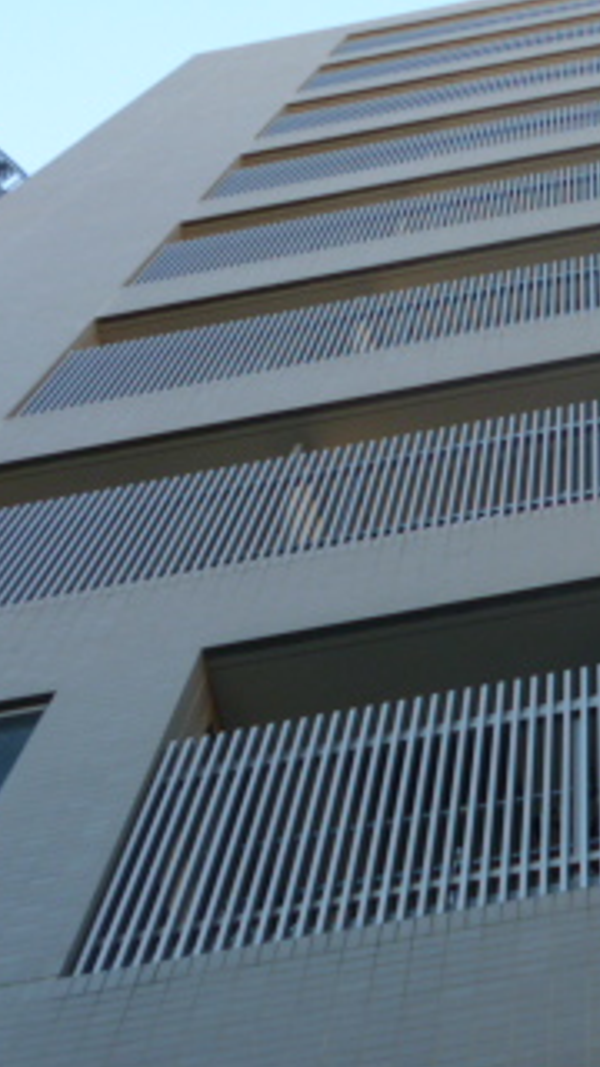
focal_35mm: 61
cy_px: 470
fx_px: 1725
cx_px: 643
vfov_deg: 34.3
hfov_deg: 19.0
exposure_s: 1/160
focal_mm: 5
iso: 100
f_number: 3.1
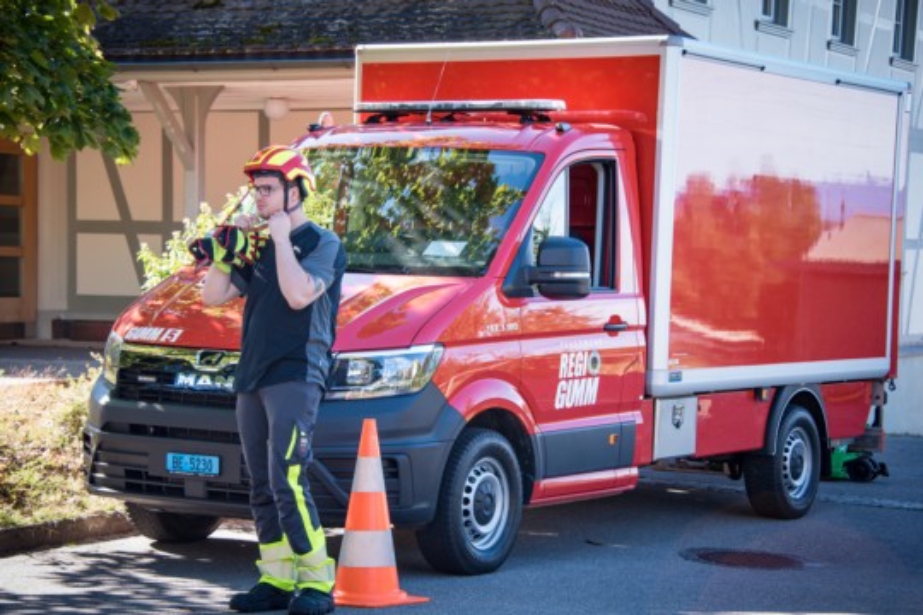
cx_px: 462
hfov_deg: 23.9
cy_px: 308
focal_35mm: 85
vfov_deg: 16.1
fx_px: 2179
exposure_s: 1/250
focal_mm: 85
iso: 1600
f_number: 8
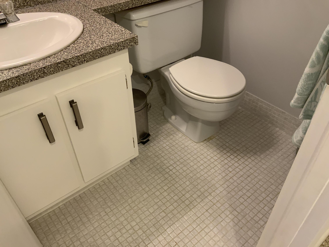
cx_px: 164
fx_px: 276
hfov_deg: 61.7
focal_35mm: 29
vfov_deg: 48.2
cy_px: 124
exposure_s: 1/60
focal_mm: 3
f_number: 1.8
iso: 160
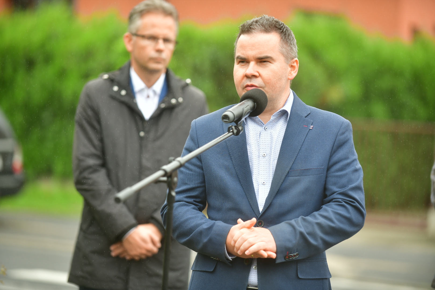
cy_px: 145
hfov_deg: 13.7
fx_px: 1812
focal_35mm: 150
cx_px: 218
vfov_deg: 9.1
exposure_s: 1/400
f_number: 2.8
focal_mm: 150
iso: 250
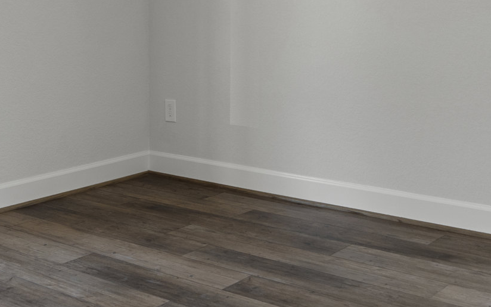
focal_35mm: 57
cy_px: 22
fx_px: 763
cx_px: 229
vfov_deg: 22.1
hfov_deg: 35.7
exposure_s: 1/50
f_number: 3.5
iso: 100
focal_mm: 16
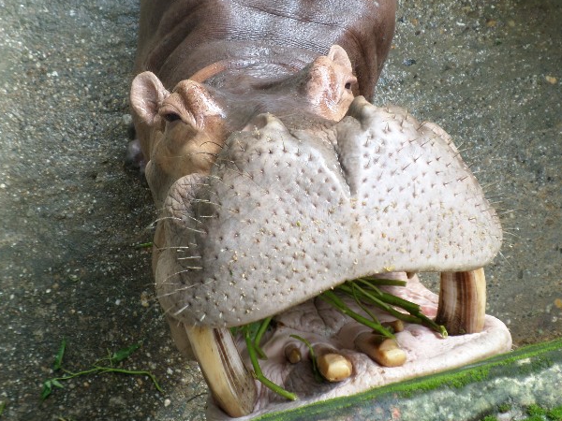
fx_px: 779
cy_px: 195
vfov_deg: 30.3
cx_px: 290
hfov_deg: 39.7
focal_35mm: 48
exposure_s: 1/180
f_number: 3
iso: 80
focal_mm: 6.5
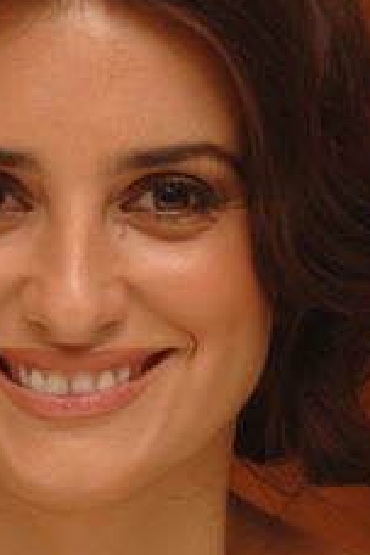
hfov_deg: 3.6
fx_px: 5887
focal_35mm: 382
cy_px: 195
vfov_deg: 5.4
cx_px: 102
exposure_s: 1/400
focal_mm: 145
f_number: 11
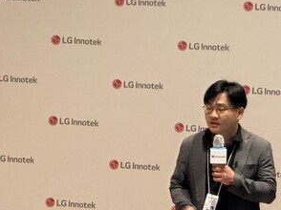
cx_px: 140
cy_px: 180
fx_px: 1987
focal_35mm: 245
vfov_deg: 6.0
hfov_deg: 8.1
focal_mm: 15.66
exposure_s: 1/60
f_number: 2.8
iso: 400
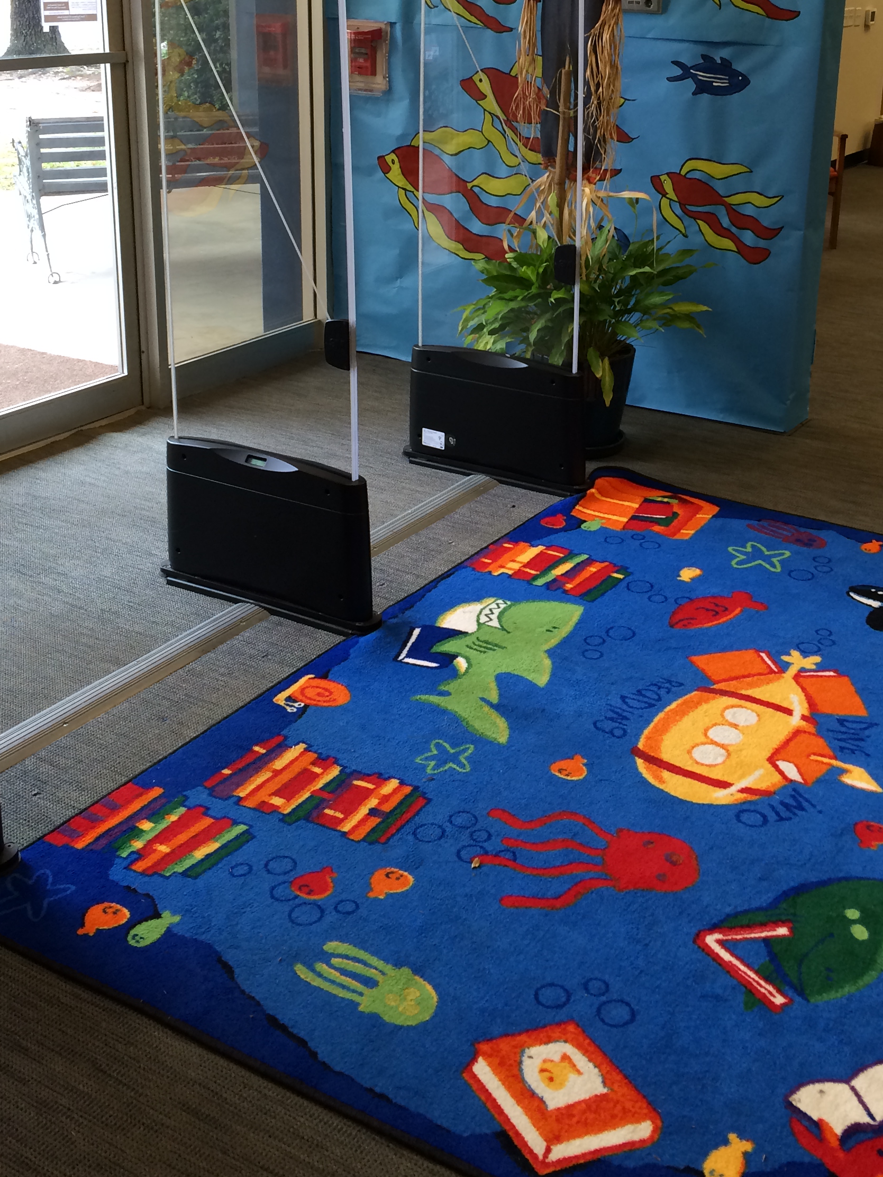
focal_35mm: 44
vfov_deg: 42.2
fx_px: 1496
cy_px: 362
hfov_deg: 32.8
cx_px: 527
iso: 32
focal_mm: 4.12
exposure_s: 1/30
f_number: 2.2
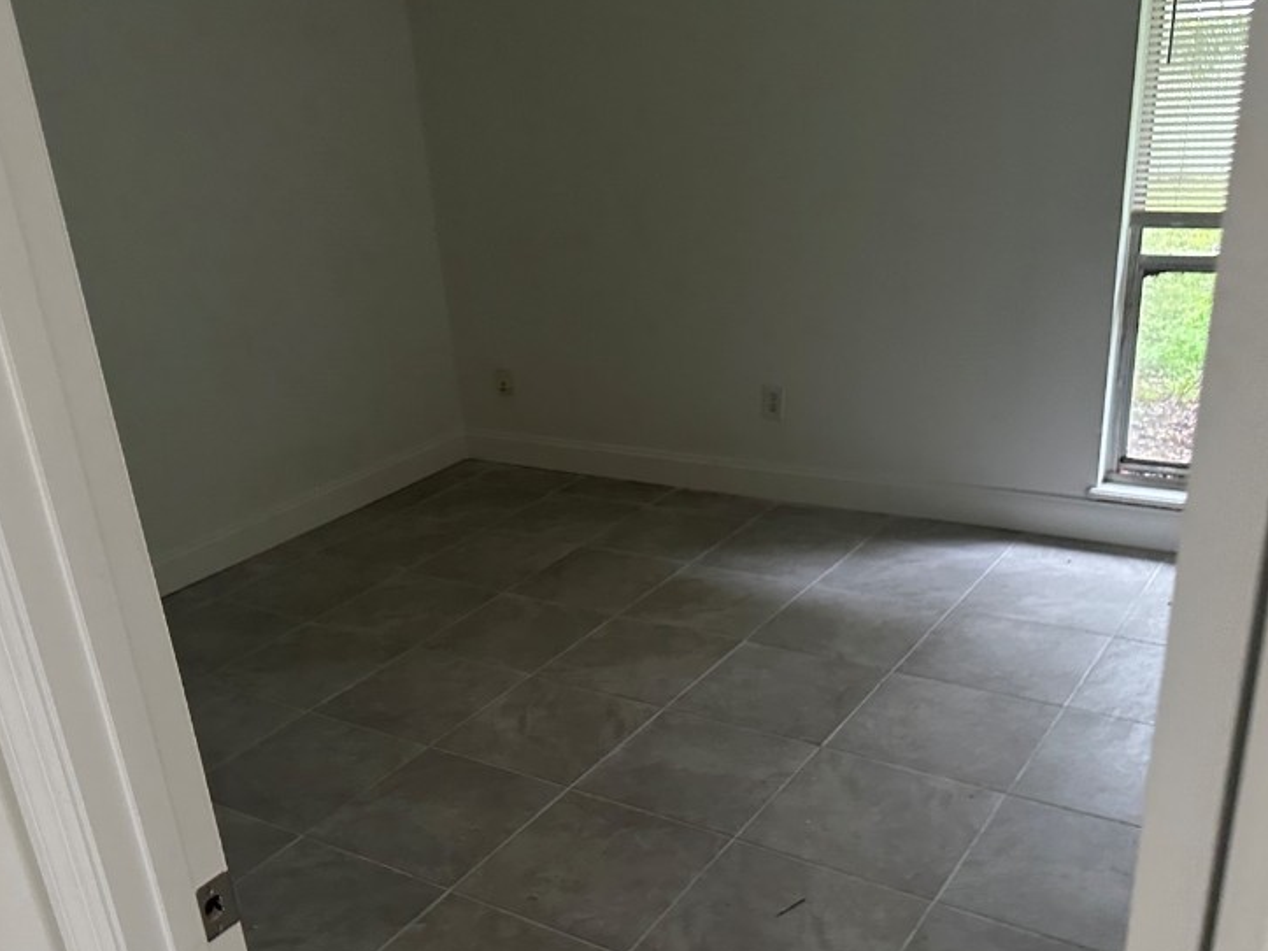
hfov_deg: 53.9
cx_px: 566
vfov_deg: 41.3
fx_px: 1245
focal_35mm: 34
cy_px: 623
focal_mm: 6.86
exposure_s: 1/60
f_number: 1.78
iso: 500
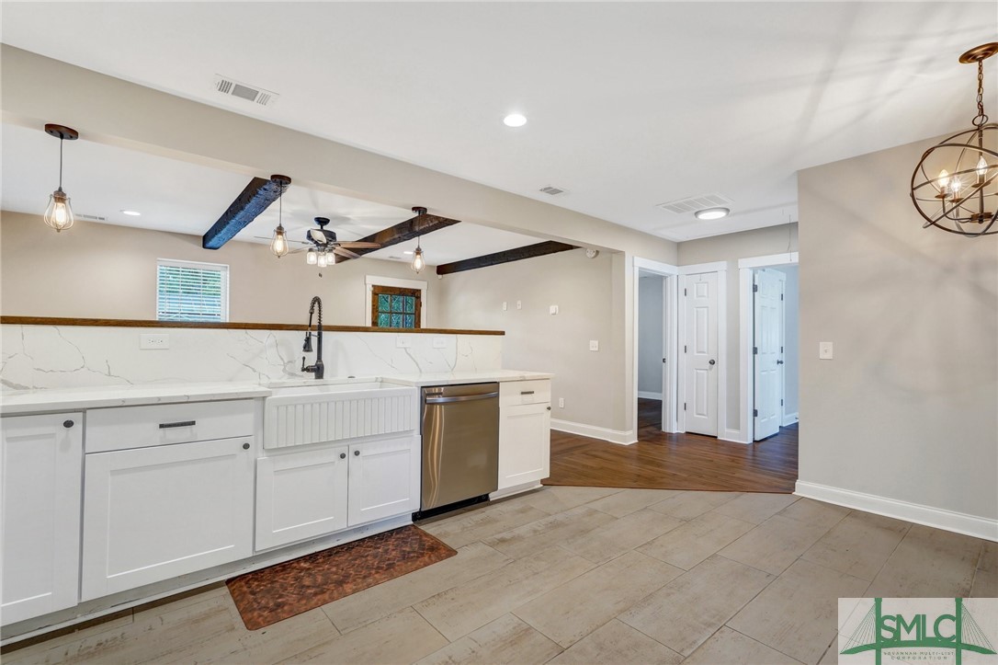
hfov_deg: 95.0
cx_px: 499
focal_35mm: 16
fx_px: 457
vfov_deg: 72.0
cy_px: 332
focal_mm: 16.5
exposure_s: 1/13
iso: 320
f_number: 9
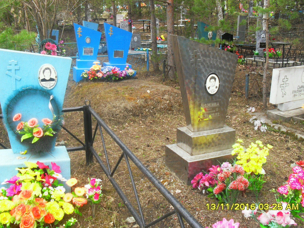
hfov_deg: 51.3
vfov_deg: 39.7
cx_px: 156
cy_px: 112
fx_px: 316
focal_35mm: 36
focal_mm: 6.3
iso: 100
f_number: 3.2
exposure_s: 1/90
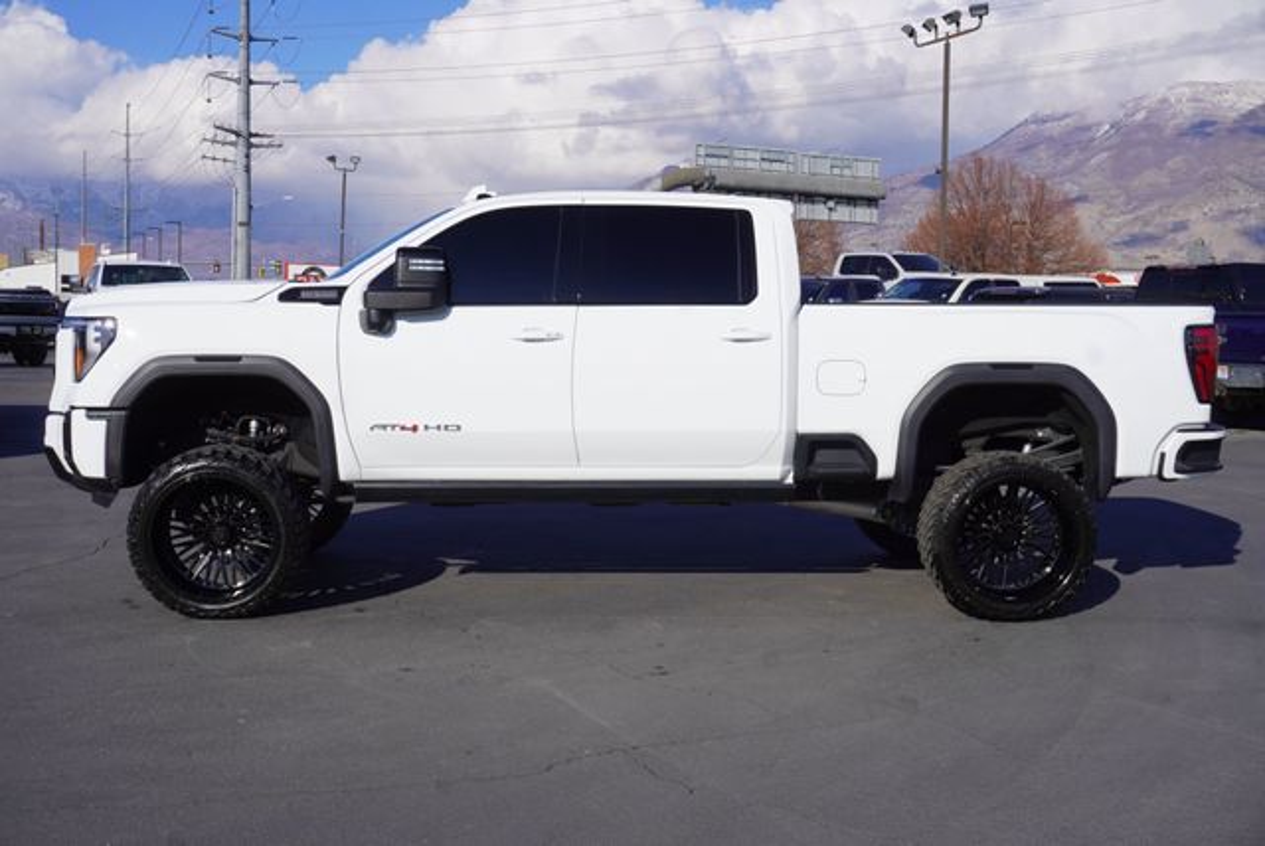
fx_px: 1583
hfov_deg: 43.6
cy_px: 423
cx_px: 632
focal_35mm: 45
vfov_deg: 29.9
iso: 100
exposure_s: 1/250
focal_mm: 30
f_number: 11
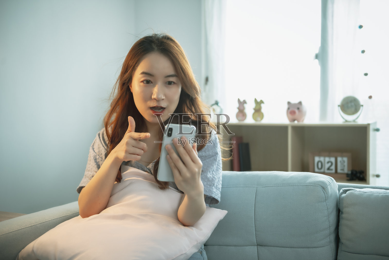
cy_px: 130
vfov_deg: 29.9
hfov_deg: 43.6
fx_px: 486
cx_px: 194
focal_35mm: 45
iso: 640
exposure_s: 1/60
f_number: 2.8
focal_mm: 45
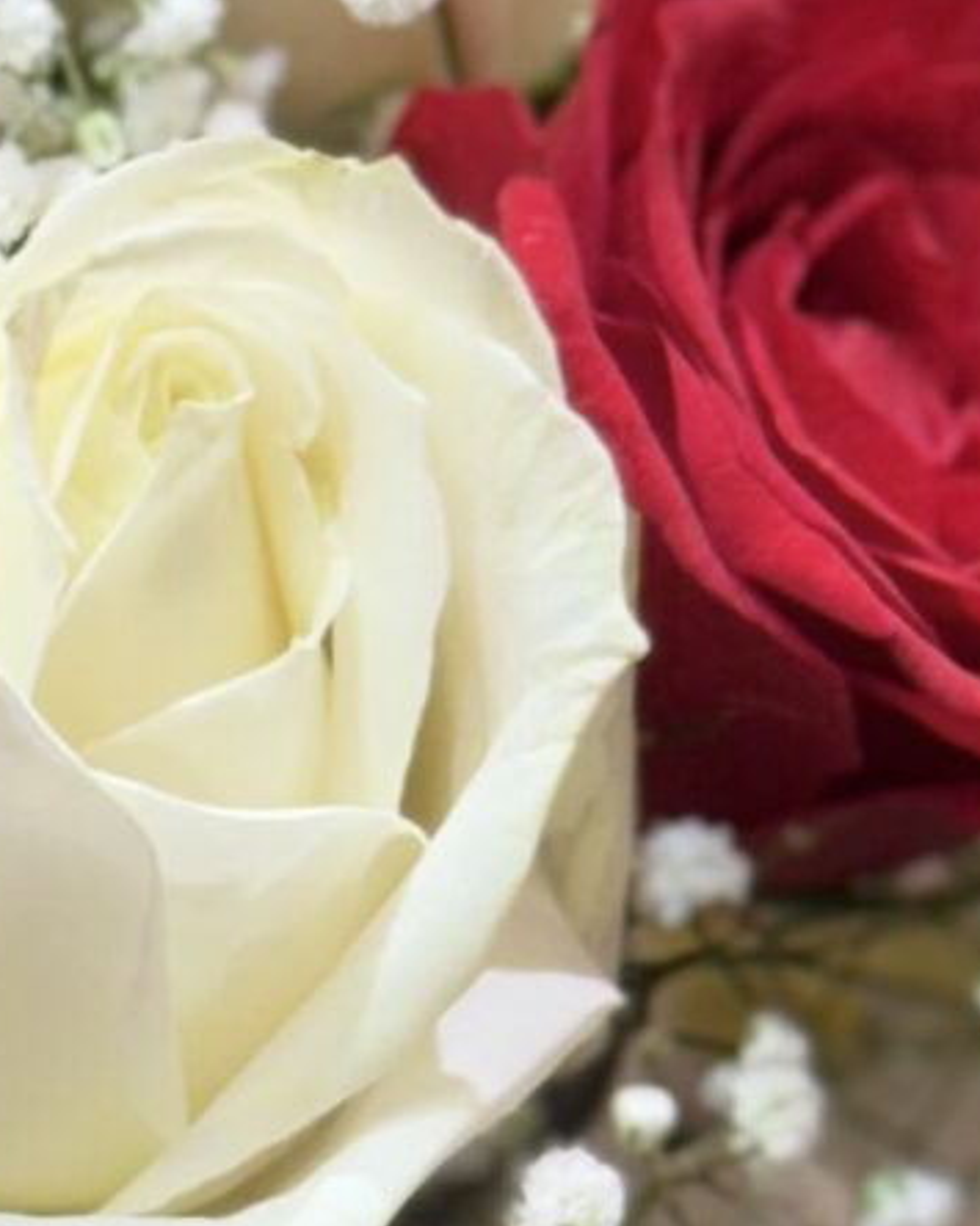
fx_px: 9792
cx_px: -657
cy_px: 1077
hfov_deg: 5.7
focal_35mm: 270
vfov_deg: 7.1
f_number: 1.78
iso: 50
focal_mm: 6.76
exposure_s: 1/50
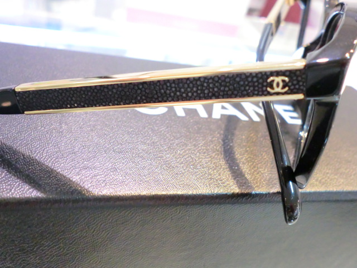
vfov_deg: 44.2
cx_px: 178
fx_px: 330
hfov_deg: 56.8
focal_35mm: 32
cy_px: 134
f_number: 3.5
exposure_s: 1/60
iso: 640
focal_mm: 5.8
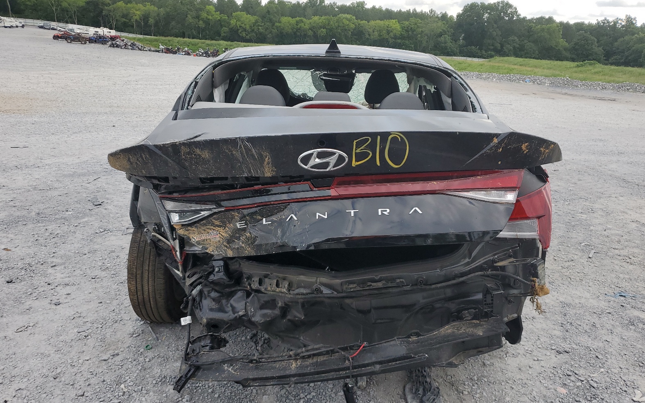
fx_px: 492
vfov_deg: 44.5
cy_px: 205
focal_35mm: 28
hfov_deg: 66.5
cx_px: 321
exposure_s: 1/1667
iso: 50
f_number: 1.5
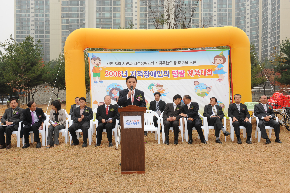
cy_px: 96
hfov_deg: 55.8
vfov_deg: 38.8
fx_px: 274
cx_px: 145
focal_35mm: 34
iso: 400
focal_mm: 34
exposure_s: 1/125
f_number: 11
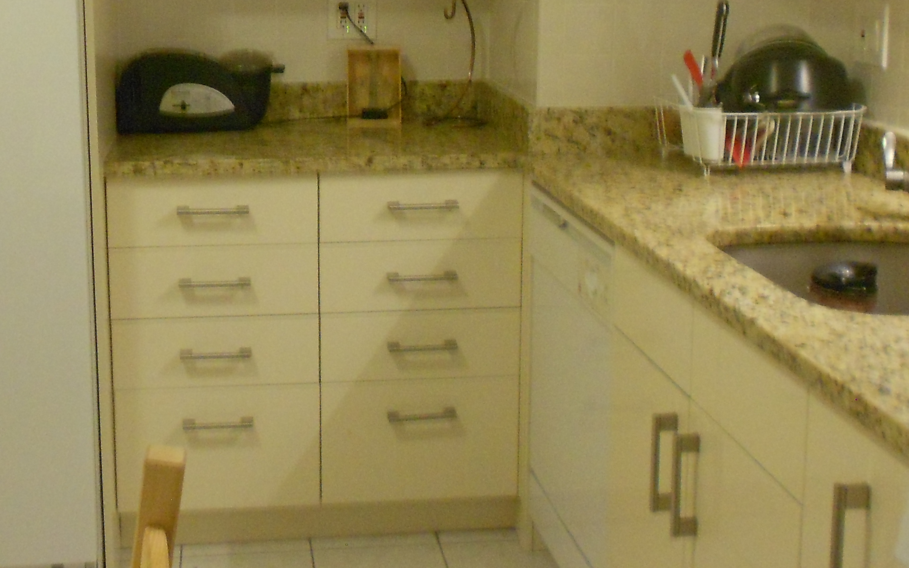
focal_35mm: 52
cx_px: 360
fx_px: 1288
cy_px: 150
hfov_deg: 38.7
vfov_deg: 24.6
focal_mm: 4.6
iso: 400
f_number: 3.2
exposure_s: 1/8
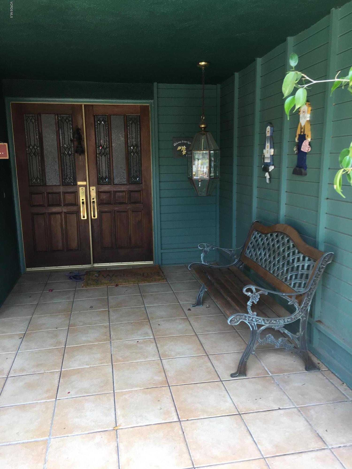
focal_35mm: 29
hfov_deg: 48.2
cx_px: 176
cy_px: 234
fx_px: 393
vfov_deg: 61.7
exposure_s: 1/120
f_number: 2.2
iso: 40
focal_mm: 4.15
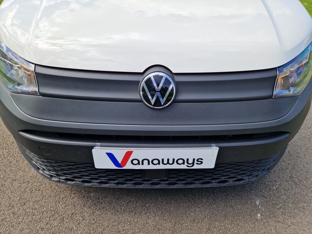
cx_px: 156
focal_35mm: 23
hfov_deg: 73.9
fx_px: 207
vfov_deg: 58.9
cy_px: 117
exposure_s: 1/758
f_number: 1.8
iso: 50
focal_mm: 5.4
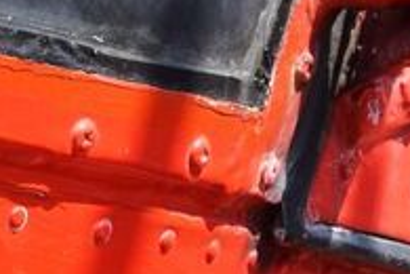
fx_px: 2688
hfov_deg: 8.7
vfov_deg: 5.6
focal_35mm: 236
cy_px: 727
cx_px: 315
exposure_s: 1/320
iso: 200
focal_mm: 24
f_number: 9
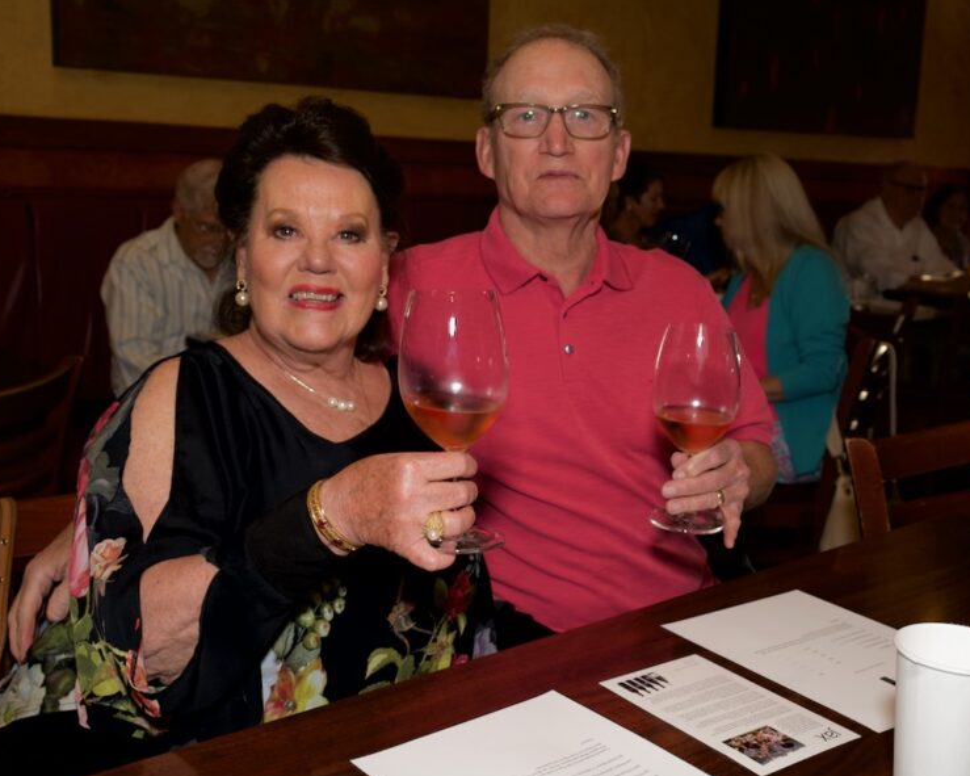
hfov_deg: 45.7
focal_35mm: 40
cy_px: 391
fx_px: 1148
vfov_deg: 37.3
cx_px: 529
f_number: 5.6
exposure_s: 1/60
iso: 320
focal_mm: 35
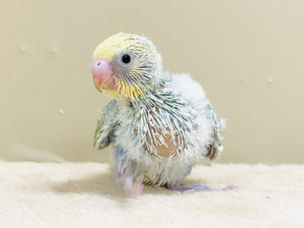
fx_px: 457
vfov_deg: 28.0
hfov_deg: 36.8
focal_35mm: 52
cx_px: 152
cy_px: 114
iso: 125
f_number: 2
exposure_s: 1/116
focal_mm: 6
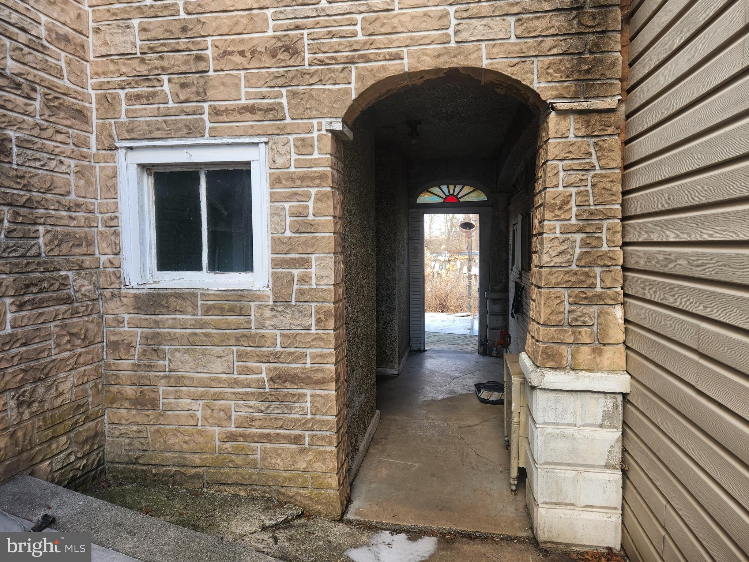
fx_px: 498
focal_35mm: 23
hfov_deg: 73.9
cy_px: 281
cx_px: 374
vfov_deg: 58.9
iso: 32
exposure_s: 1/180
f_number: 1.8
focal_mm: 5.4
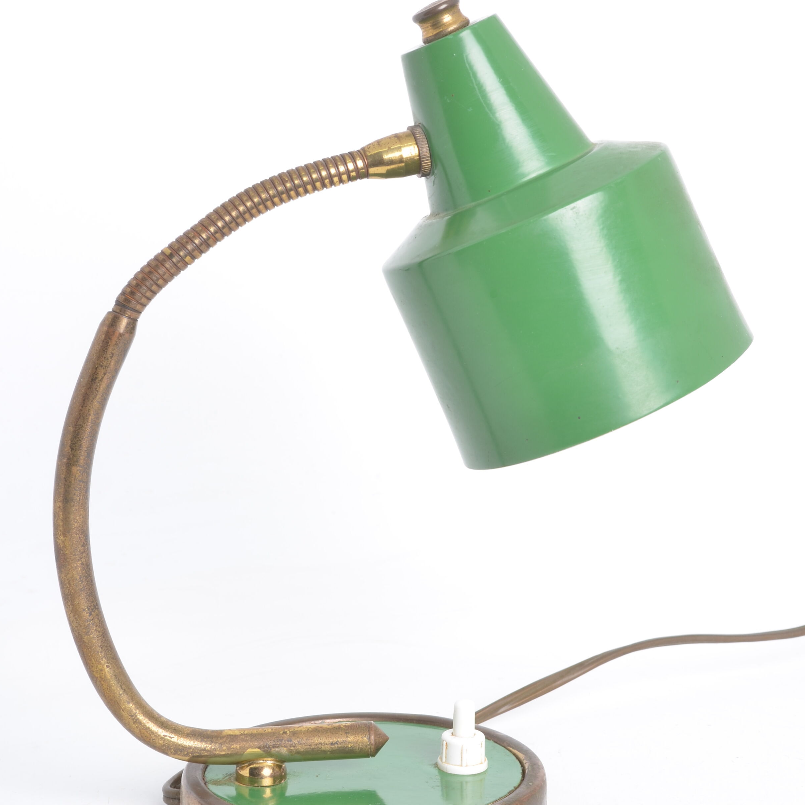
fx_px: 2552
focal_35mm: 97
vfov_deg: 17.9
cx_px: 403
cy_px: 340
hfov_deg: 17.9
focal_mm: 50
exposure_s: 1/125
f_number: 11
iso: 100
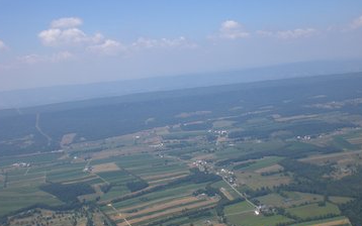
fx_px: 444
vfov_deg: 28.6
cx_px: 189
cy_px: 117
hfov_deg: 44.3
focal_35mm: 45
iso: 50
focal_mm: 6.3
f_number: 4.4
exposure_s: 1/500
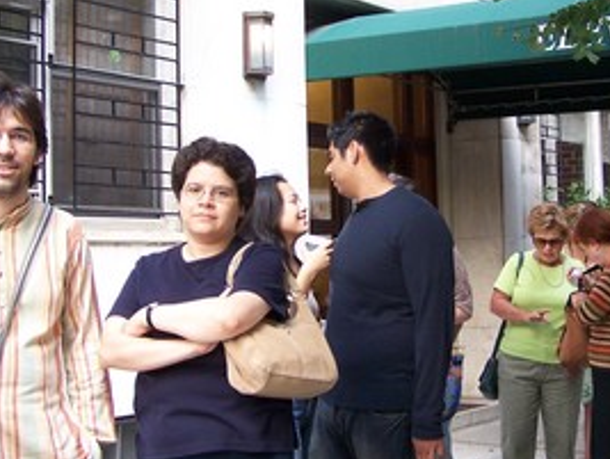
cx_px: 368
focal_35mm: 64
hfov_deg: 30.1
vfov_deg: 22.9
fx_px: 1129
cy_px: 180
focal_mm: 6.3
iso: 140
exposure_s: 1/30
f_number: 2.8
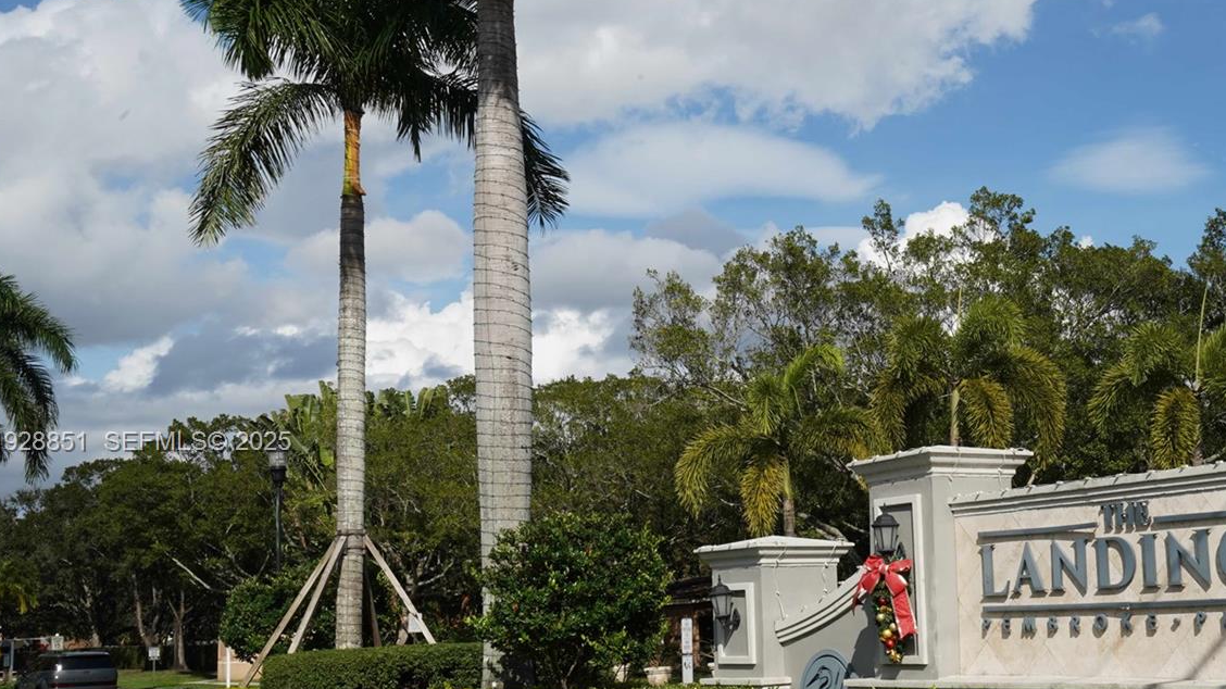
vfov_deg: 23.0
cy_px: 443
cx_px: 823
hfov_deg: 39.4
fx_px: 1690
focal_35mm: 52
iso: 100
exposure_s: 1/60
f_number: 22
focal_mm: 35
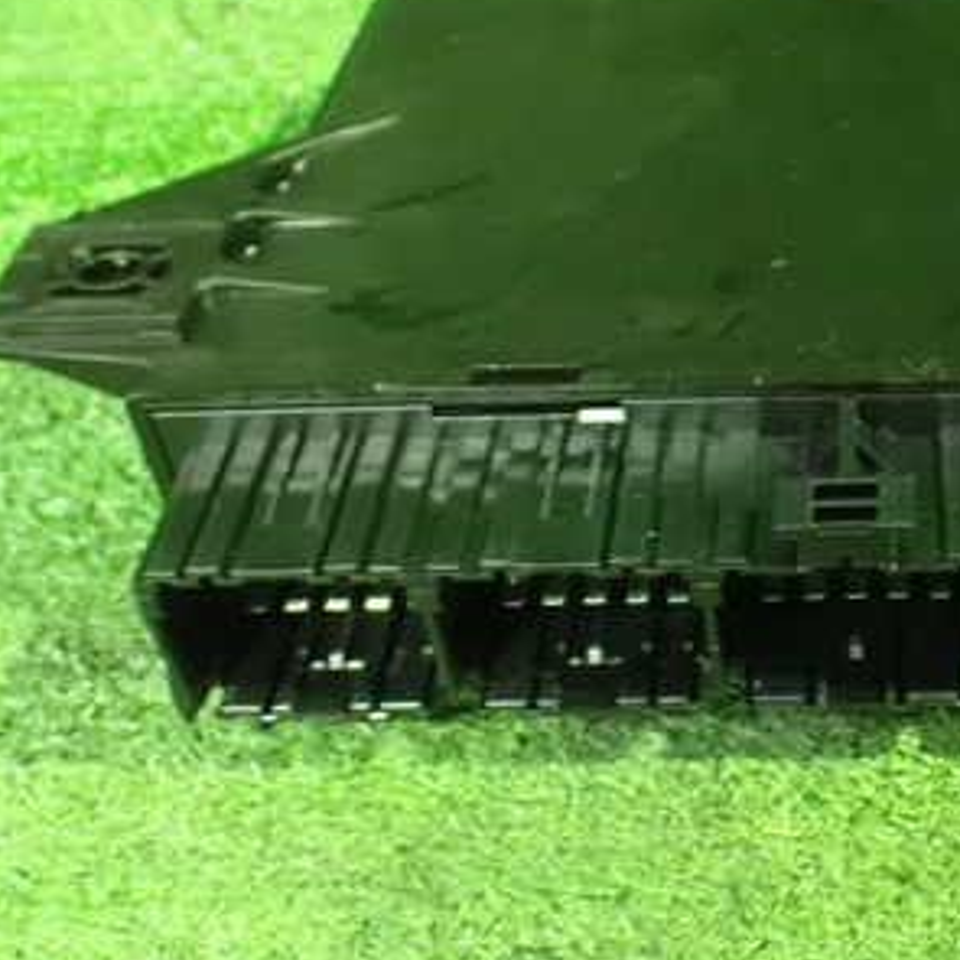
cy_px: 371
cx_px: 862
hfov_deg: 30.3
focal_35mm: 54
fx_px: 1694
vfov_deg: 31.5
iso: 1600
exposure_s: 1/25
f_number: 2.3
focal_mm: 5.4
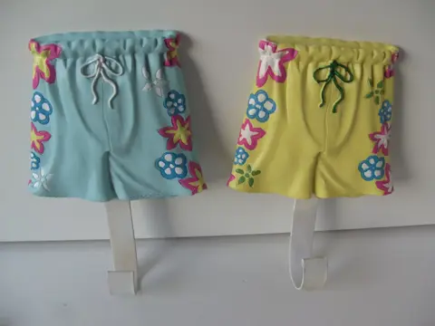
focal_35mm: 37
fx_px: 465
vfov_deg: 38.7
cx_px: 218
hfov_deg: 50.1
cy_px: 163
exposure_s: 1/37
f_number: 2.8
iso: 100
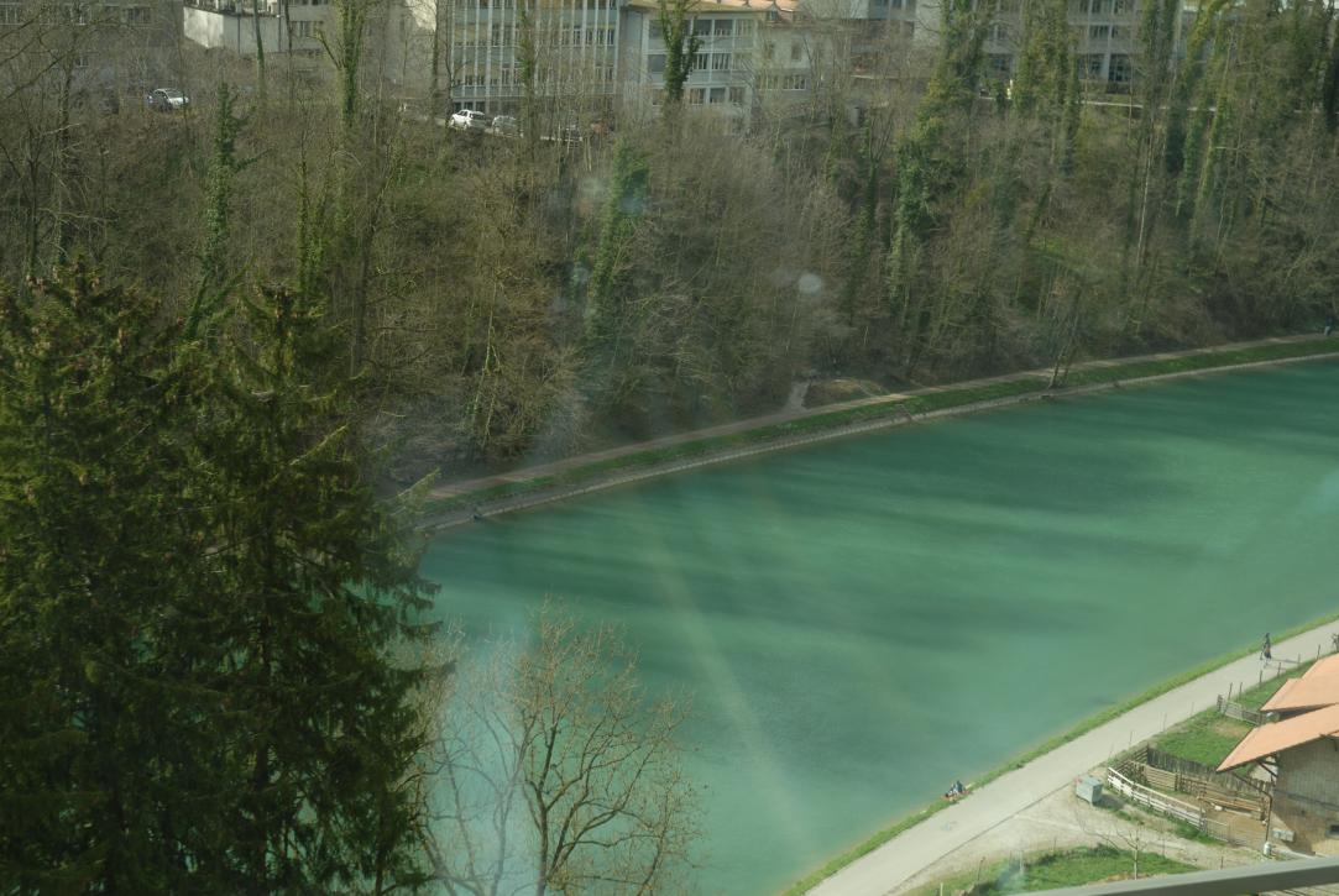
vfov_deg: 22.7
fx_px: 2234
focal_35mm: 60
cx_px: 670
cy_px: 448
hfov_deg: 33.4
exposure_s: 1/125
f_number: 5.6
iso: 100
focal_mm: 40
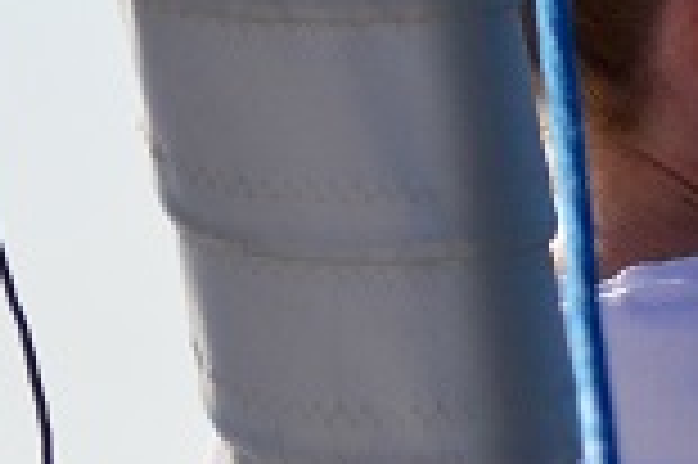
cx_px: 484
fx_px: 15906
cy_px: 502
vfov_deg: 1.7
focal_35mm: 821
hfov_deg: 2.5
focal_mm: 85
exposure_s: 1/6400
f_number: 4.5
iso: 400
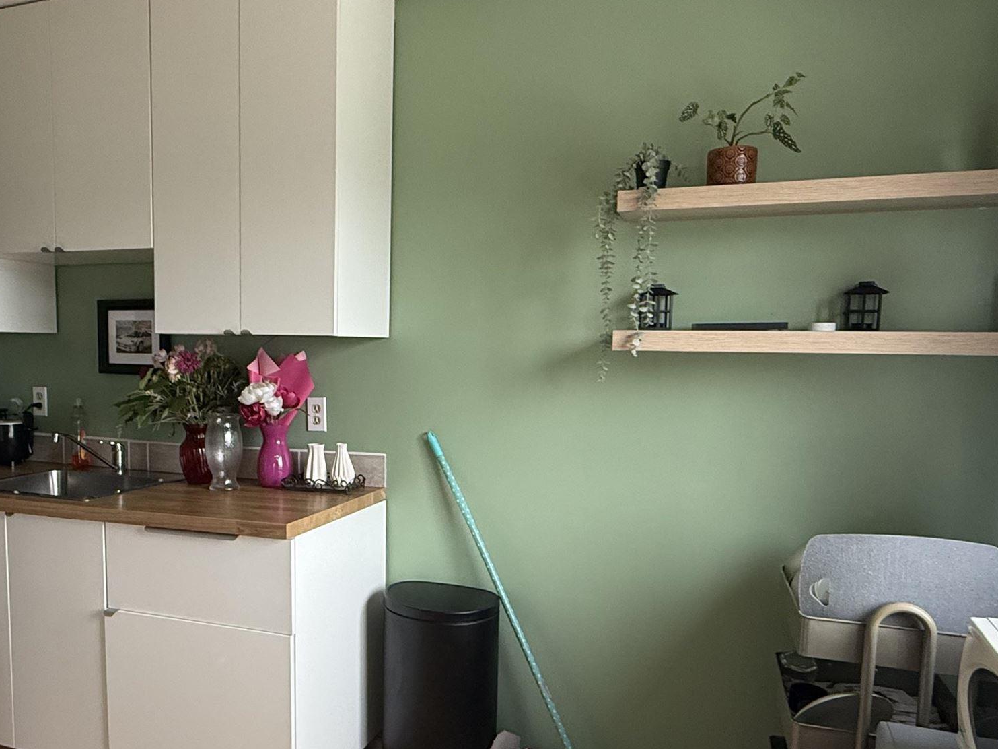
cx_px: 380
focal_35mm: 29
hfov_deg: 60.9
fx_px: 836
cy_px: 437
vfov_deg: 48.0
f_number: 2.2
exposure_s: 1/99
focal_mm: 2.22
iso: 320
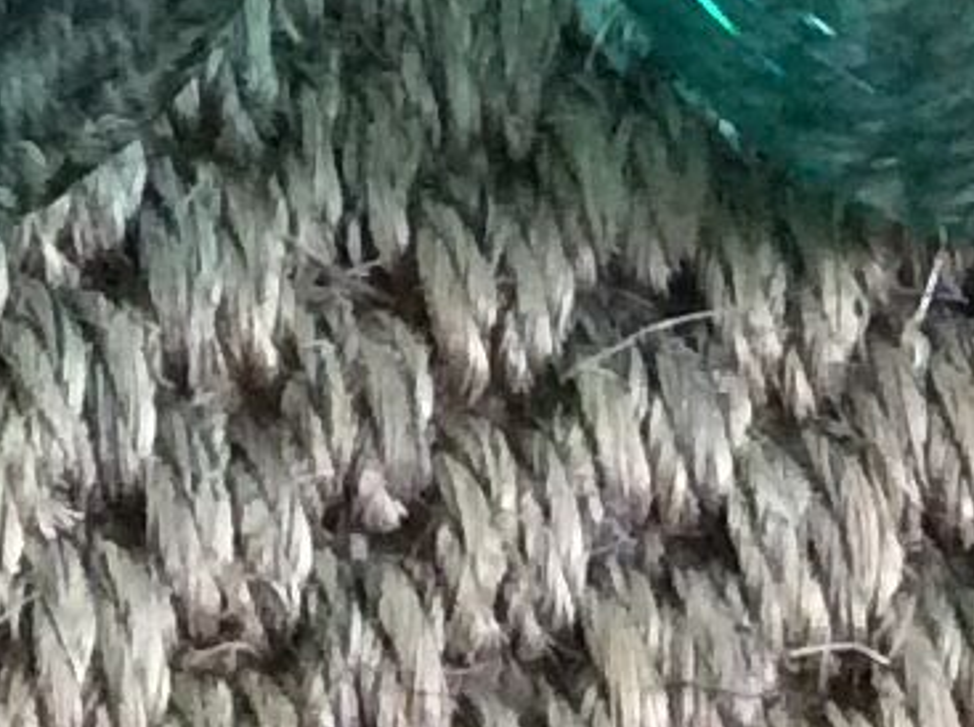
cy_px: -1494
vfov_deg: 6.0
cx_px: -446
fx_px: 6349
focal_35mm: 226
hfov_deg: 8.6
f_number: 2.4
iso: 200
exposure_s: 1/25
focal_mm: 3.3
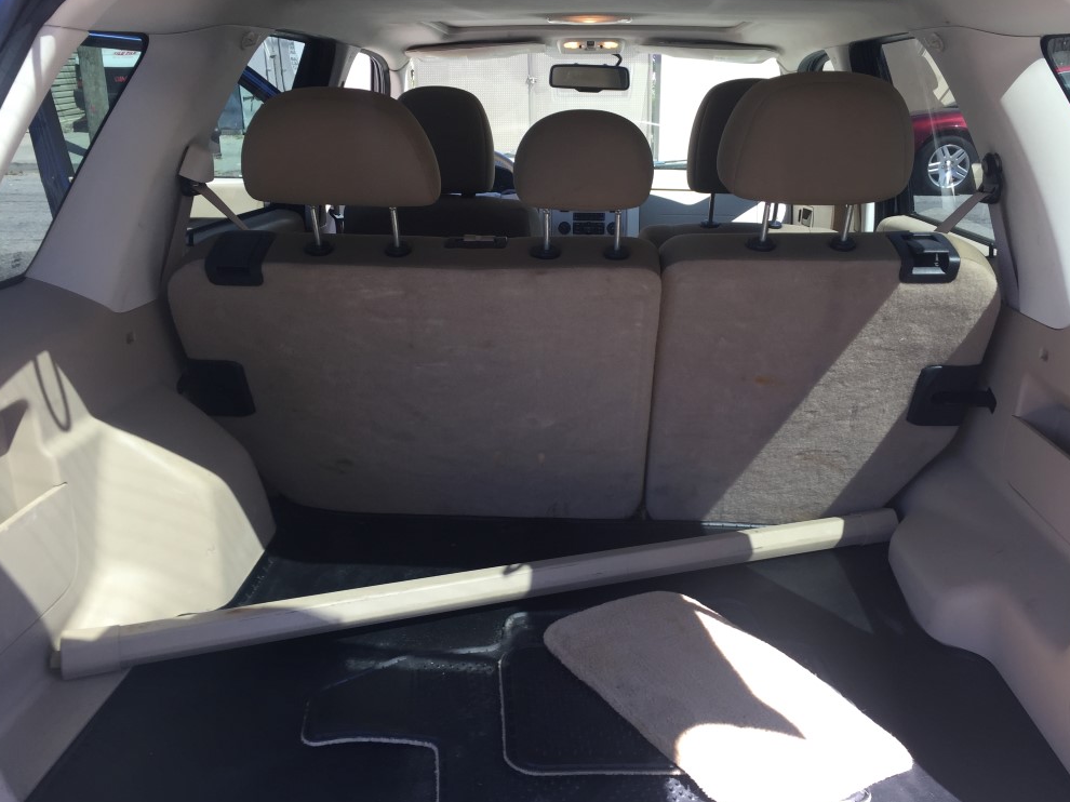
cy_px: 403
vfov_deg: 46.8
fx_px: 927
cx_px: 545
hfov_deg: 60.0
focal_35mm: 30
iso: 32
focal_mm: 4.15
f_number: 2.2
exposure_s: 1/194
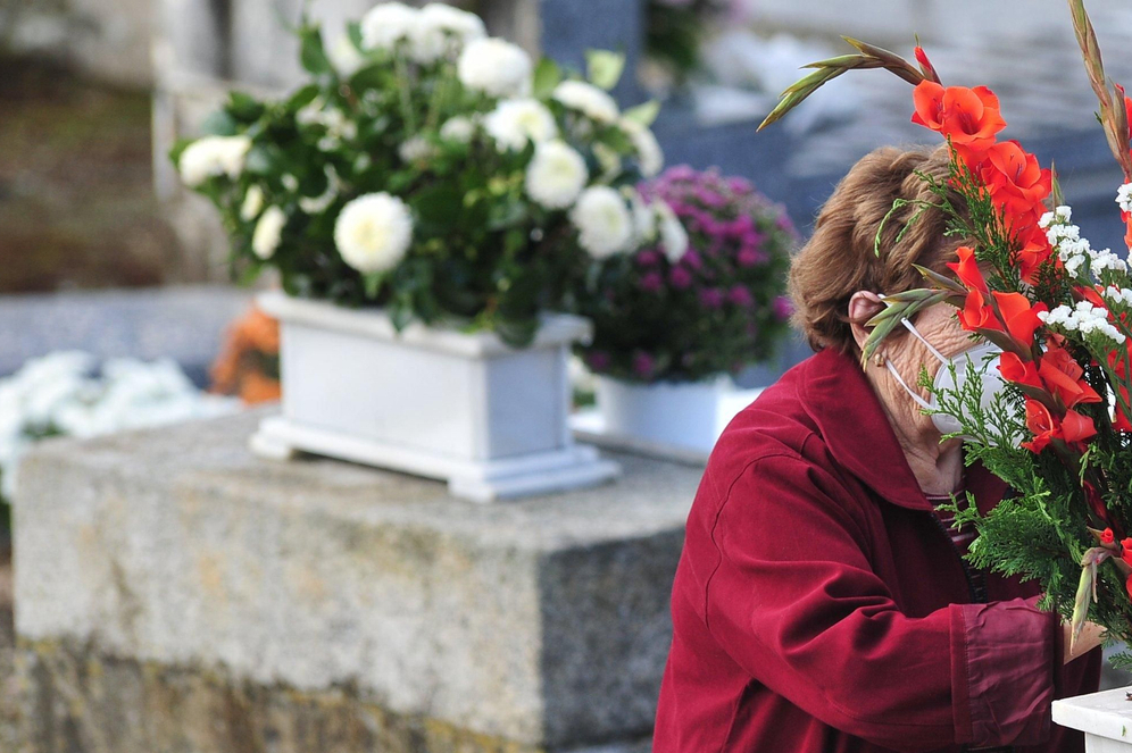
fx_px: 15148
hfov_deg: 4.3
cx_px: 894
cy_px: 440
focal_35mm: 482
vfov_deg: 2.8
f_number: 6.3
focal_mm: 300
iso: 500
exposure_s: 1/400
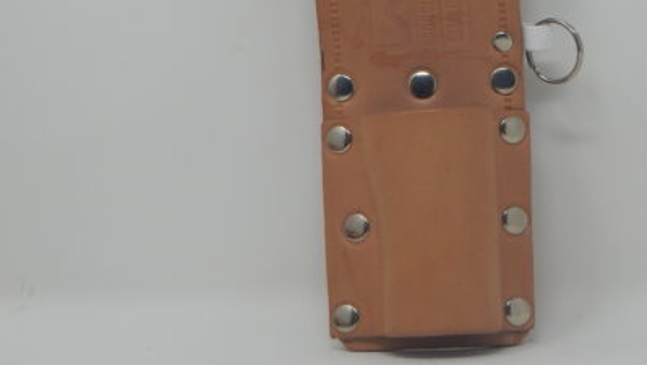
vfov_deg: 10.7
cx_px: 399
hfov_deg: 18.9
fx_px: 1940
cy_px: 37
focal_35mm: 113
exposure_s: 1/80
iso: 125
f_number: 4.1
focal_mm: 12.3
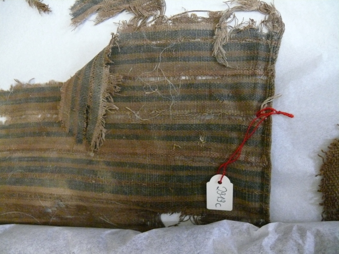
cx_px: 170
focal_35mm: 35
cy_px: 127
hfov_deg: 52.6
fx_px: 343
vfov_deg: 40.7
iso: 800
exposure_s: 1/20
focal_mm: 7.4
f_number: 2.8
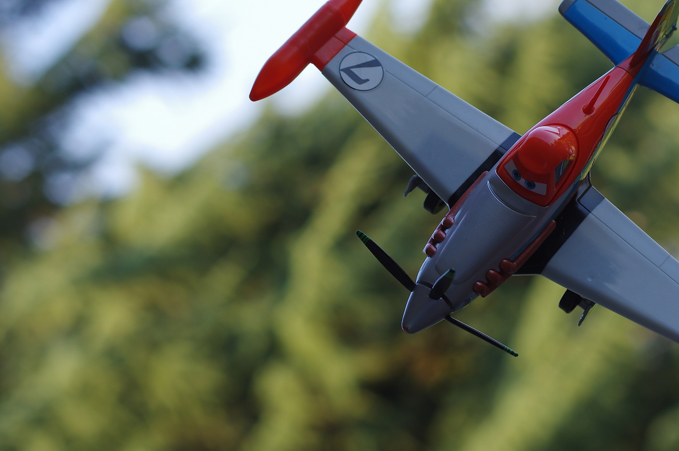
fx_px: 2261
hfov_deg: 17.0
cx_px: 450
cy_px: 200
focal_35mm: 120
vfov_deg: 11.4
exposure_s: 1/180
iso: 100
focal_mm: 55
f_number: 4
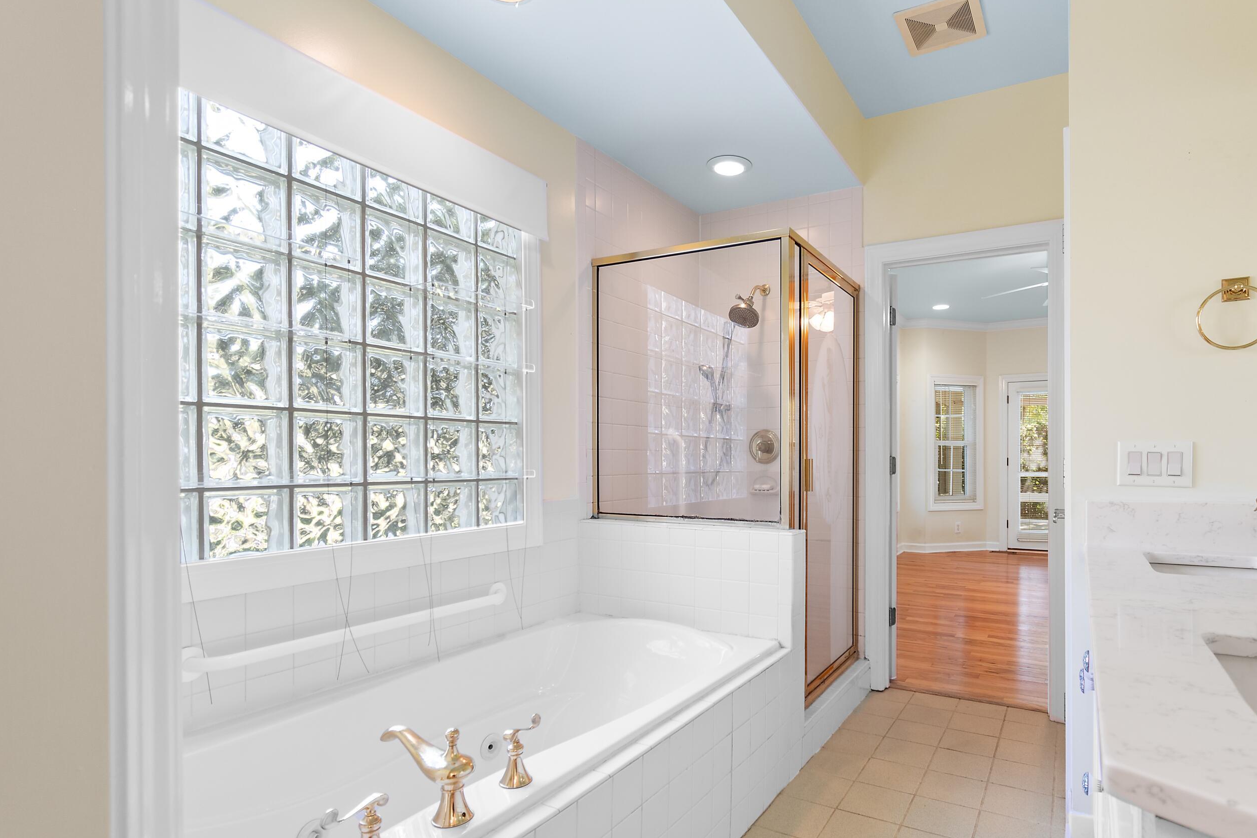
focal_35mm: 18
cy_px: 467
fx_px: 628
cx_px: 729
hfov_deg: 89.3
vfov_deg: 67.2
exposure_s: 1/10
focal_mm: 10
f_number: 4.5
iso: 100
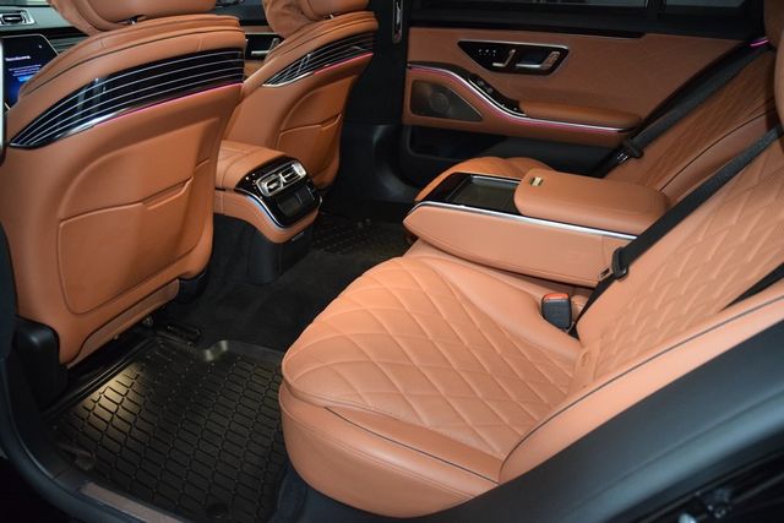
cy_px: 262
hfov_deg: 67.4
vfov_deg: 48.0
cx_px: 392
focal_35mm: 27
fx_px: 588
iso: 3200
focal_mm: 18
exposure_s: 1/60
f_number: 3.5
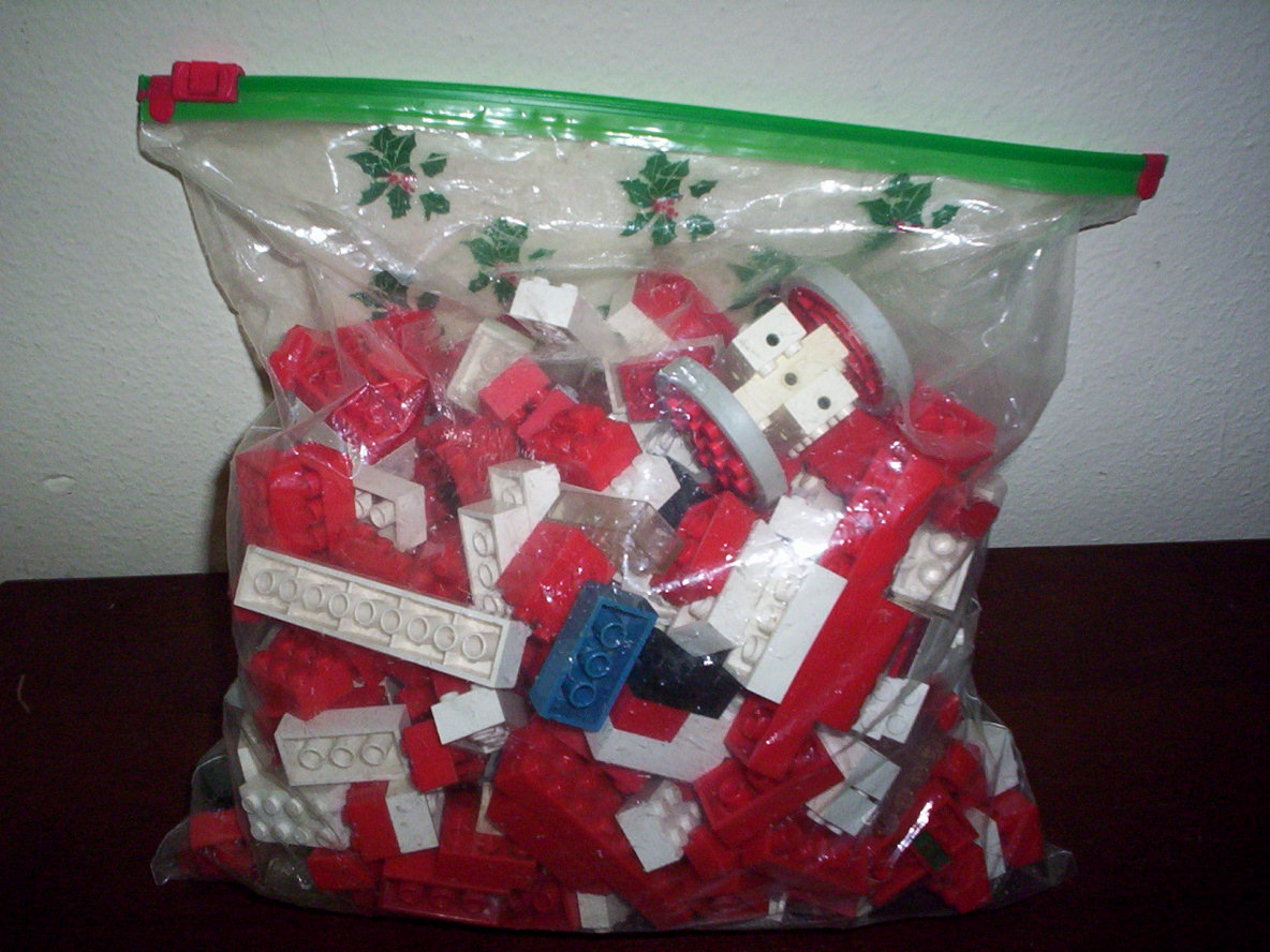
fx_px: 1394
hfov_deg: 49.0
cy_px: 476
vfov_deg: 37.7
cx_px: 635
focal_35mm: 38
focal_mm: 4.99
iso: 140
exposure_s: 1/60
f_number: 4.5
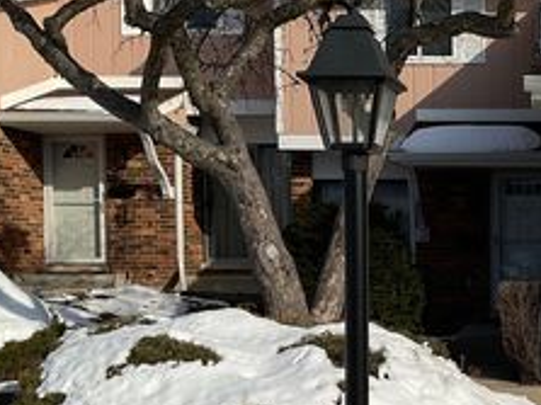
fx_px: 1015
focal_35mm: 65
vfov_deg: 22.4
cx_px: 573
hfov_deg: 27.6
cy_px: 292
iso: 16
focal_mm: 3
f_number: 1.8
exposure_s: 1/4065
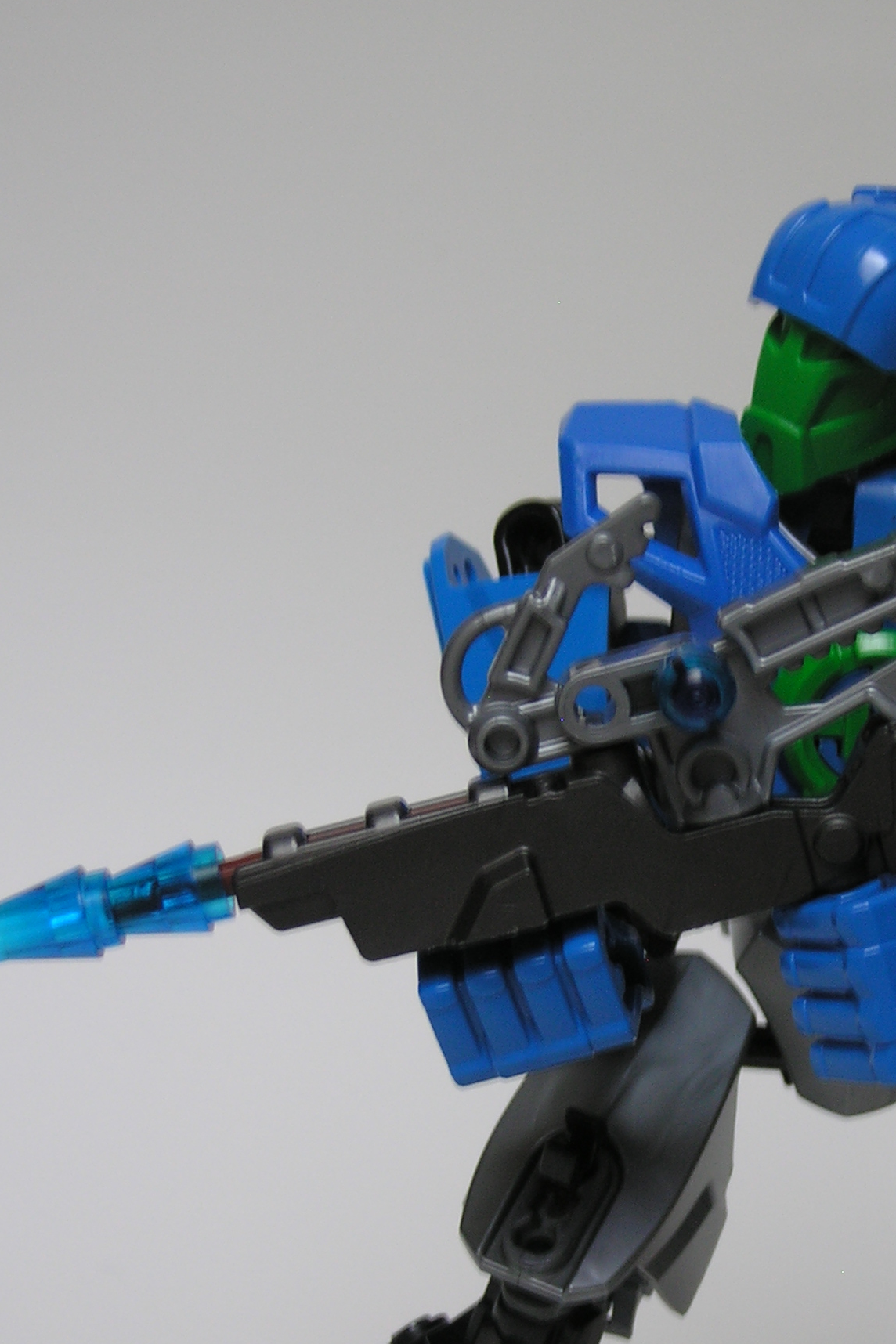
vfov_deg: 22.8
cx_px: 764
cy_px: 856
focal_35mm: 89
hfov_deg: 15.2
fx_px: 3322
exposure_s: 1/6.2
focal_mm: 11.5
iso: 50
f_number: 3.4
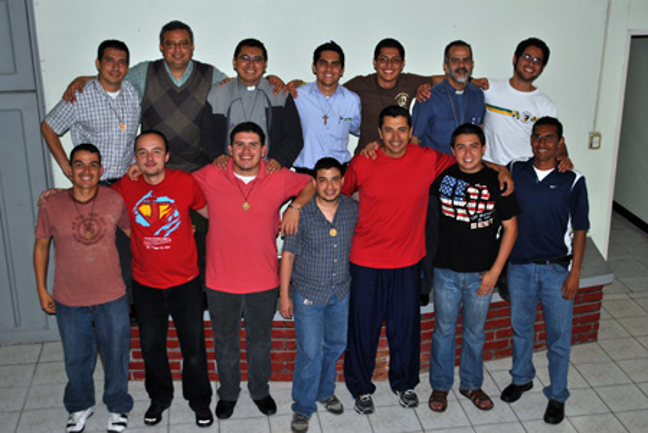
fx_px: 865
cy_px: 216
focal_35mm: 48
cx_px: 324
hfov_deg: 41.1
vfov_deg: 28.1
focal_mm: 32
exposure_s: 1/60
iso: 200
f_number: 4.8
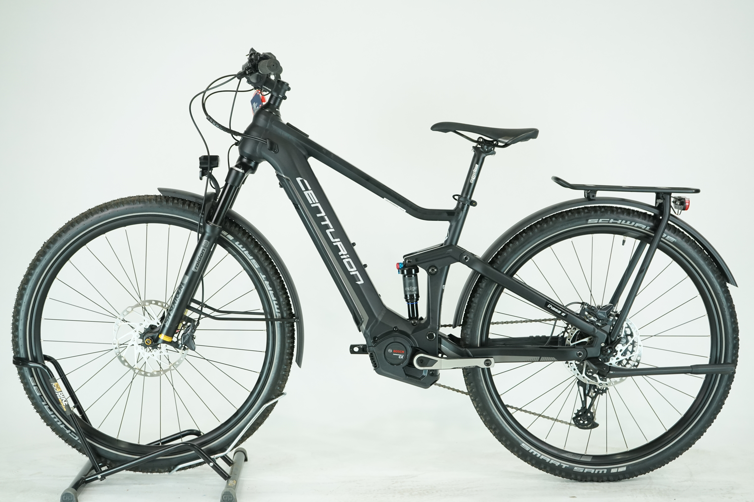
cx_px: 377
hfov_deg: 35.6
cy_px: 251
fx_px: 1173
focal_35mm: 56
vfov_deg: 24.2
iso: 1600
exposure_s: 1/200
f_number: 5.6
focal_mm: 56
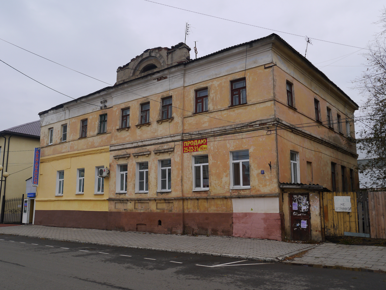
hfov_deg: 56.8
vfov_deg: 44.2
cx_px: 193
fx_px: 357
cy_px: 145
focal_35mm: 32
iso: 160
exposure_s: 1/250
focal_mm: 16
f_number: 5.6
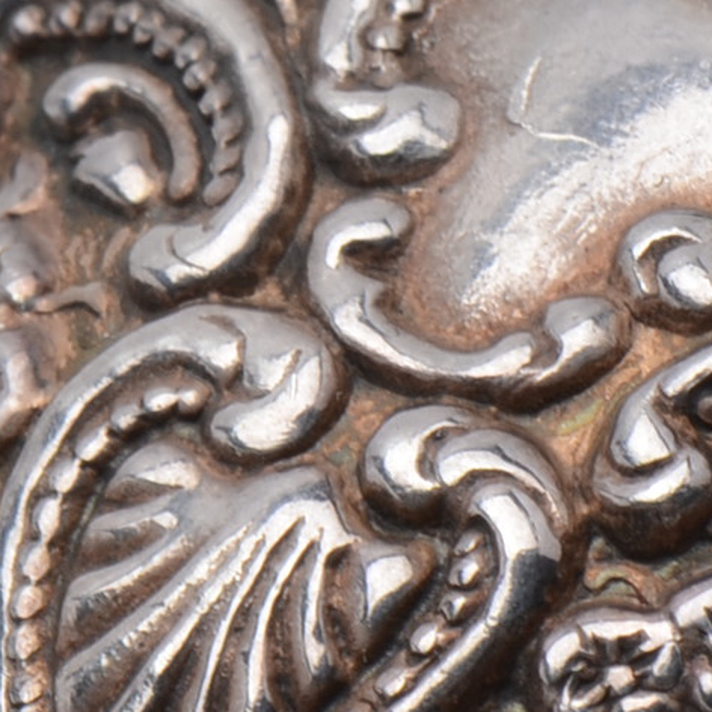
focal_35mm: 564
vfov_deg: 3.1
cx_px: 855
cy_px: 255
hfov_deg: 3.1
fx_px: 13130
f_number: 18
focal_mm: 85
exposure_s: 1/125
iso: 200
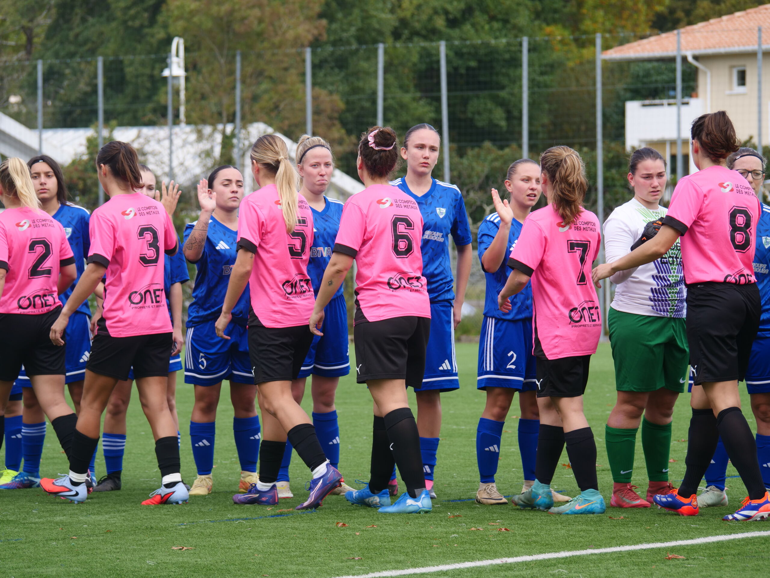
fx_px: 4449
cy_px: 289
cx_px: 385
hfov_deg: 9.9
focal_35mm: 200
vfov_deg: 7.4
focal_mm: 100
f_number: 4.5
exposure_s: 1/500
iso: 200
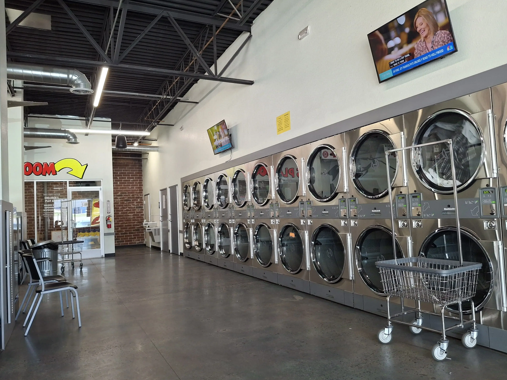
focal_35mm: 26
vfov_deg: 53.1
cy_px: 192
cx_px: 254
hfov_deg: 67.3
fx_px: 381
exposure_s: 1/120
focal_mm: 4.69
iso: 200
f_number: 1.8
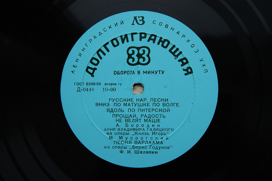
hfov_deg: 37.9
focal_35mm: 52
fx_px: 396
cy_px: 90
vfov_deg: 25.7
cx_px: 136
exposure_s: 1/125
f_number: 5.6
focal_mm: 35
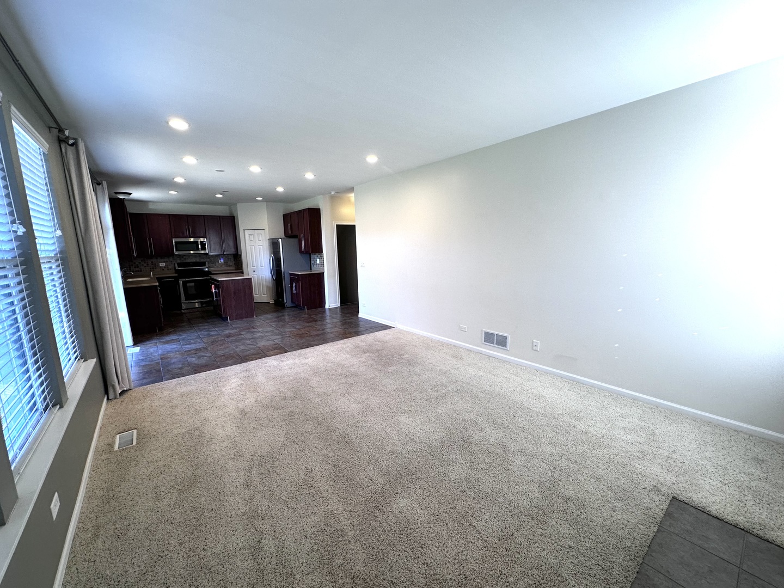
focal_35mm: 14
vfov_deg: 85.7
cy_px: 294
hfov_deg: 102.1
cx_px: 392
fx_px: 317
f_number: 2.2
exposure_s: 1/120
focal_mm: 2.22
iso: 125
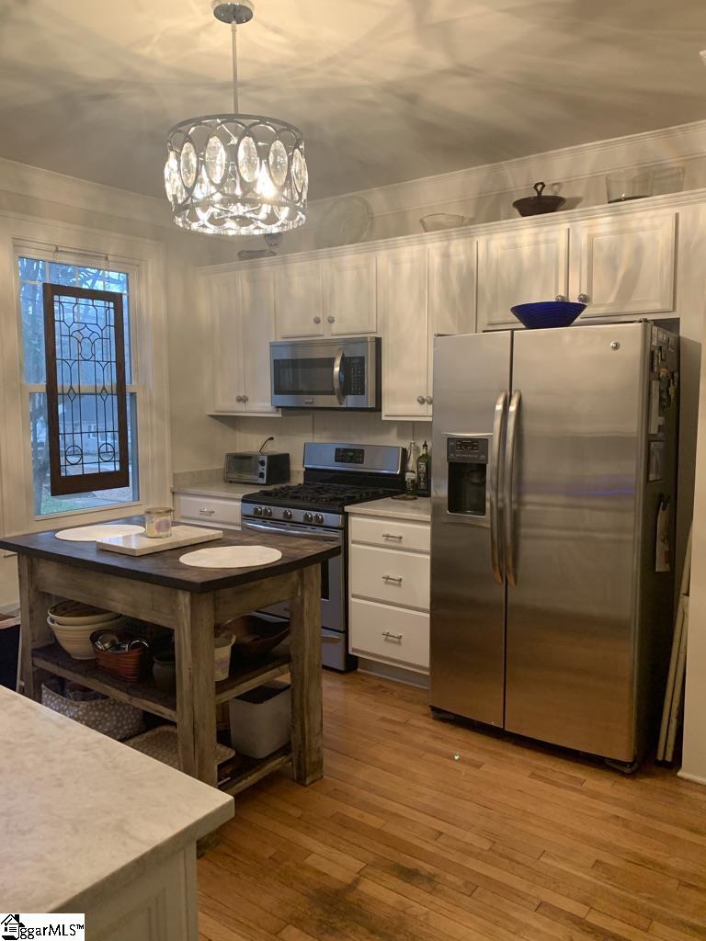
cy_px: 470
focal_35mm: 26
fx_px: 707
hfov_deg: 53.1
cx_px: 353
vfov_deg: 67.3
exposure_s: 1/60
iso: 250
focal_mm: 4.25
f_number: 1.8
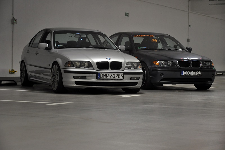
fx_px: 580
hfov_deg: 21.9
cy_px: 75
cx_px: 112
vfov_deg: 14.7
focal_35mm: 93
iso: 1000
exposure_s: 1/30
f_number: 5.3
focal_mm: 62
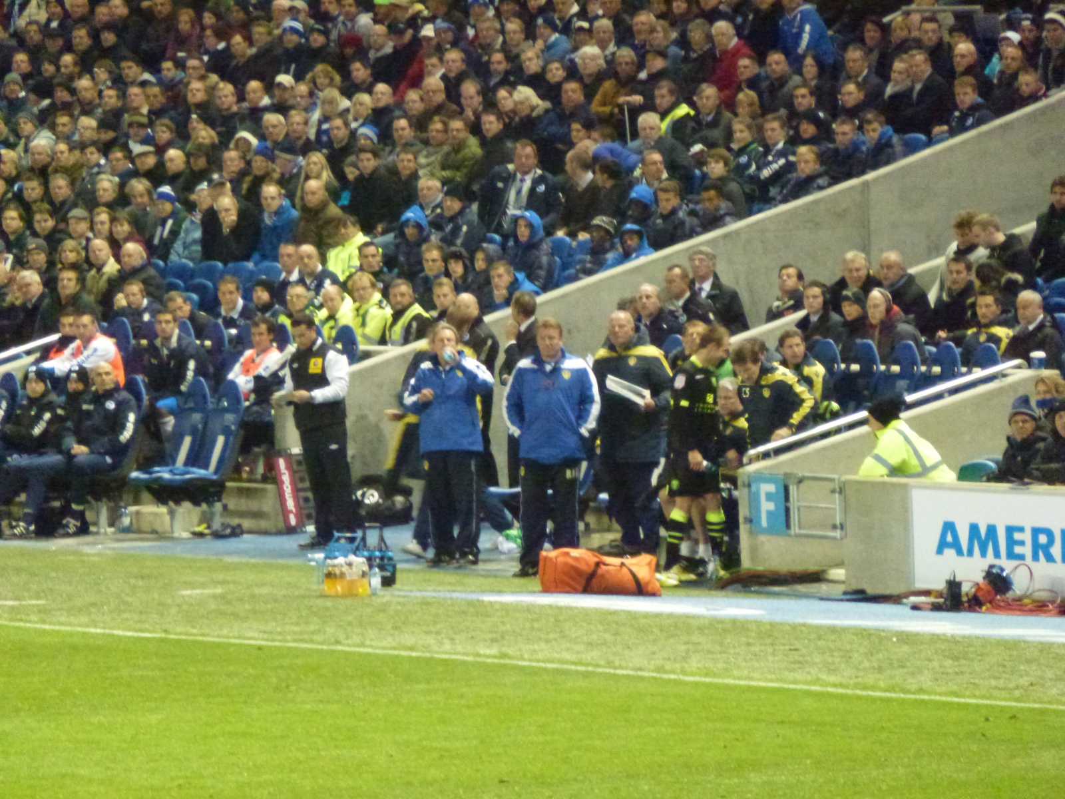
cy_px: 400
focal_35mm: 384
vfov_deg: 3.9
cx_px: 532
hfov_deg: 5.2
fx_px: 11814
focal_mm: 68.8
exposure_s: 1/25
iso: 1600
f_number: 5.9
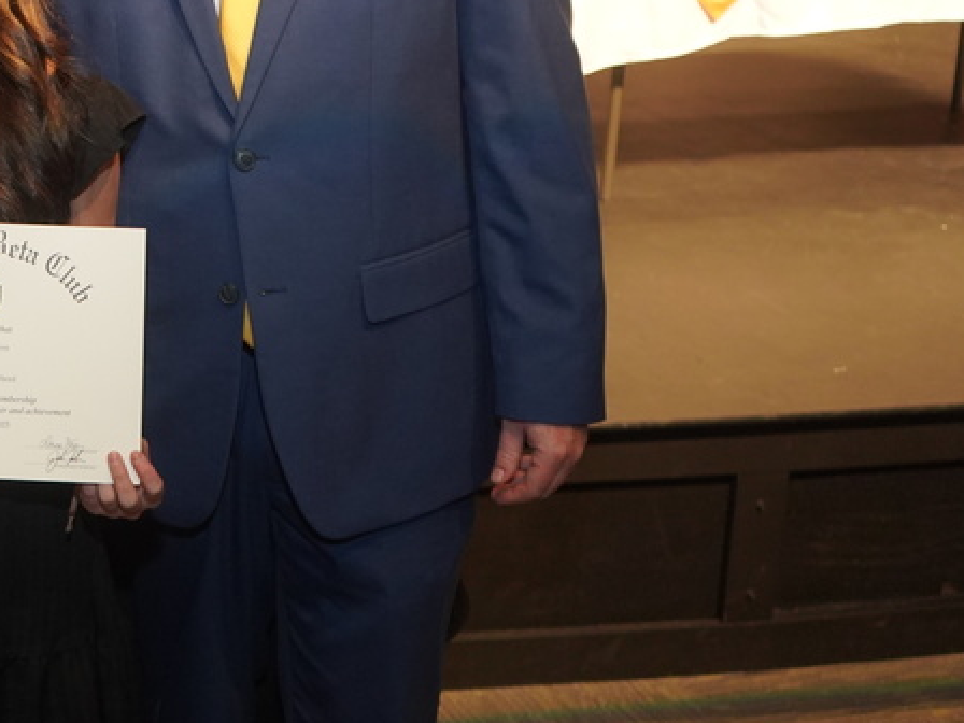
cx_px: -97
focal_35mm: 66
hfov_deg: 27.0
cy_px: 57
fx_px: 1838
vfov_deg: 21.7
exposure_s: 1/160
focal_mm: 30
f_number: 4
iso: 3200
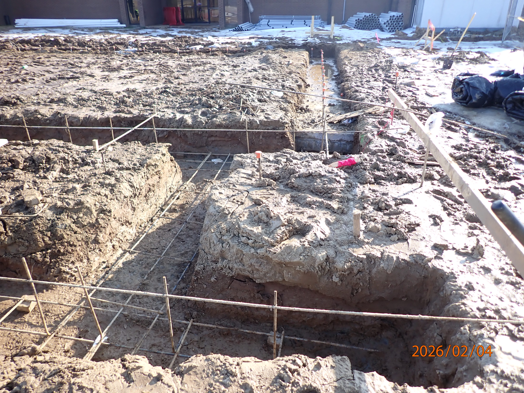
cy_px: 196
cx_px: 262
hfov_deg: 69.4
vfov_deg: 54.9
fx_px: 378
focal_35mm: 25
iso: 100
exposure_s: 1/500
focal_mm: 4.5
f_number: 2
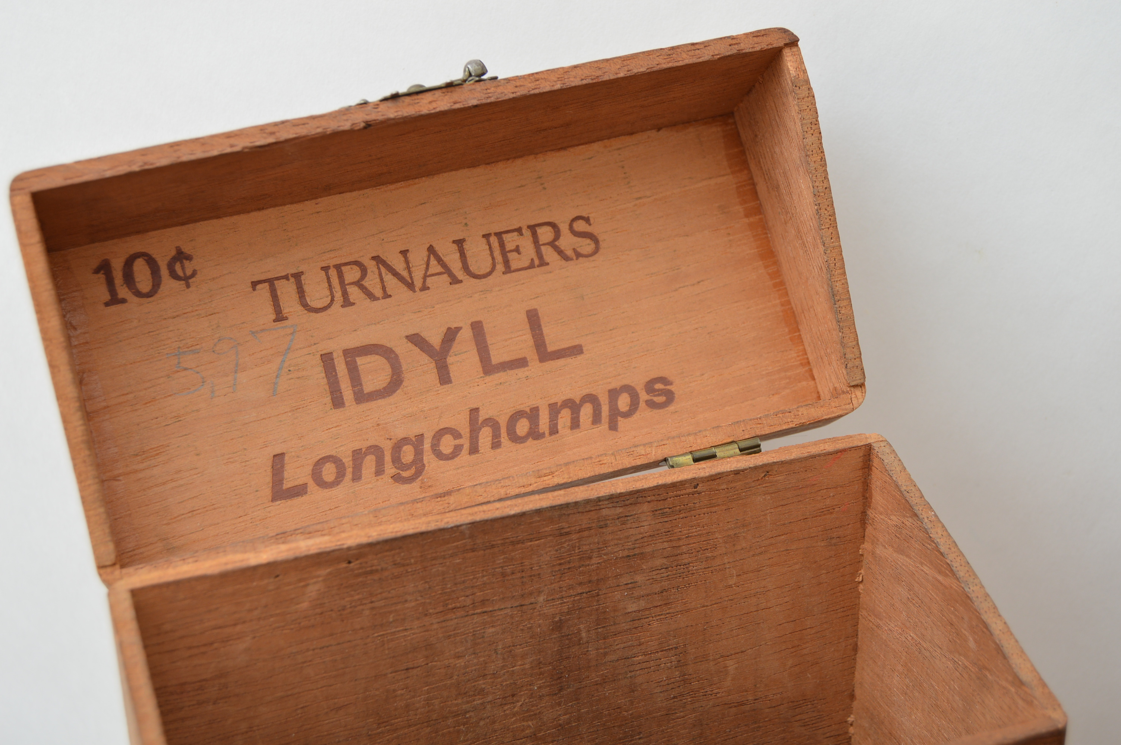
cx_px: 560
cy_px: 372
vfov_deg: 23.7
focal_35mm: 57
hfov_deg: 35.1
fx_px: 1773
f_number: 5
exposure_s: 1/160
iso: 200
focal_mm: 38
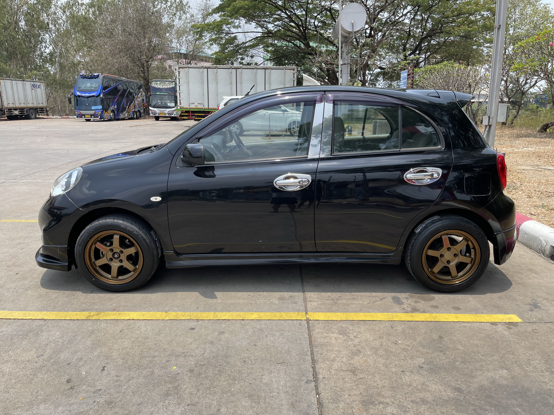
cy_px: 208
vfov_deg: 53.1
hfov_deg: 67.3
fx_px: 416
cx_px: 277
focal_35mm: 26
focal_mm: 5.1
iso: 32
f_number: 1.6
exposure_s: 1/2123
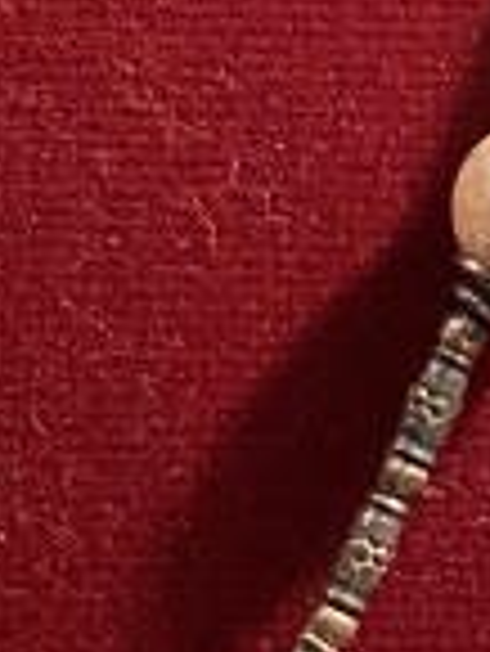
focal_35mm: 179
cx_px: 144
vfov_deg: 10.8
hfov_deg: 8.3
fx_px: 3373
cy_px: -216
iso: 640
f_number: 1.8
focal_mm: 4.25
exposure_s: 1/33
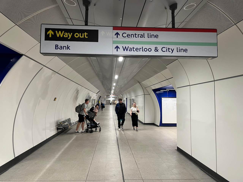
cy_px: 91
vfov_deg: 53.1
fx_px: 183
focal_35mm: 26
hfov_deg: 67.3
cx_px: 122
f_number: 1.6
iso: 125
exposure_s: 1/50
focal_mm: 5.1
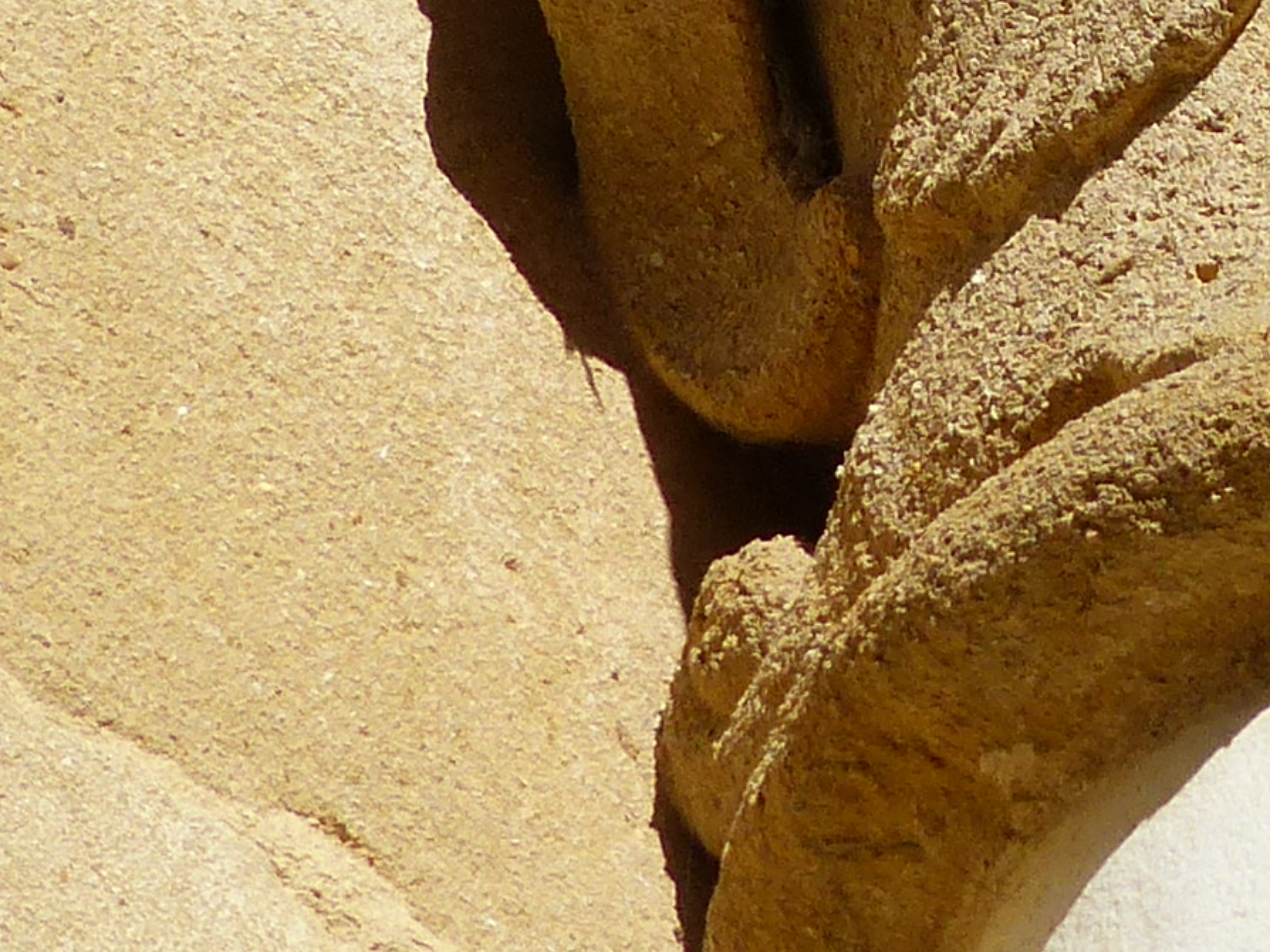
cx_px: 1500
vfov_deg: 5.5
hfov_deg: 7.4
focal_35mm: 264
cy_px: -1002
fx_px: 9683
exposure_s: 1/1300
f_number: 4
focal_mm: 10.5
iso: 100
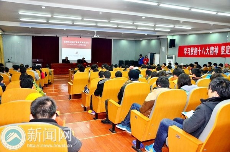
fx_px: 201
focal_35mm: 32
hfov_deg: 59.6
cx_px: 115
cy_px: 76
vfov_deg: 41.5
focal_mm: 21
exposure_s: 1/60
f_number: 4.5
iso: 800
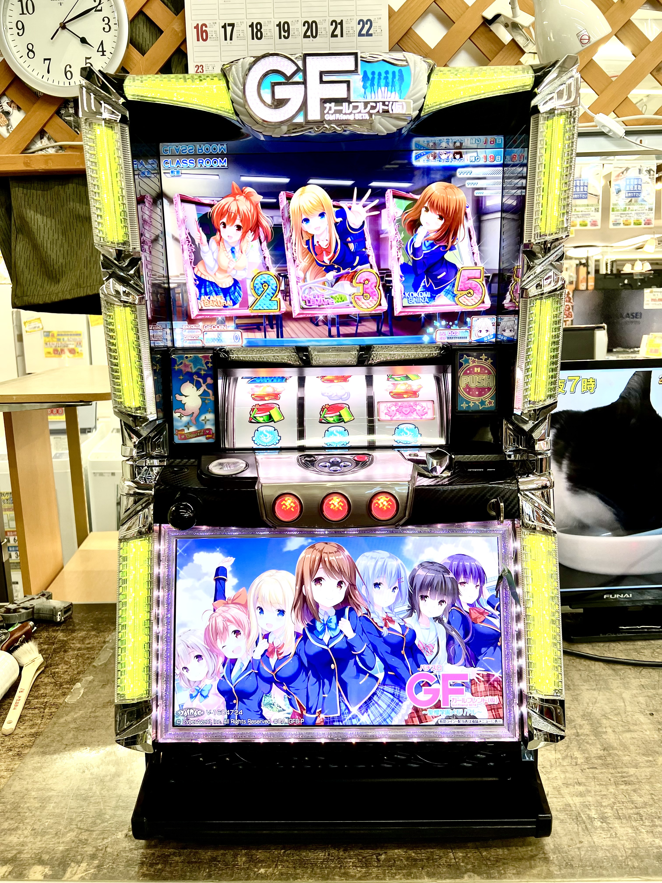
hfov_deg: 53.1
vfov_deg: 67.3
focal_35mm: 26
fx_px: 663
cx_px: 331
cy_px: 442
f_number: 1.5
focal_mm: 5.7
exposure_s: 1/109
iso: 50
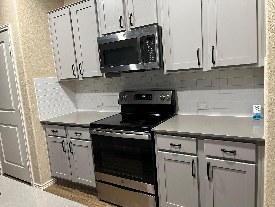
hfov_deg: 67.3
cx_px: 138
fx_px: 207
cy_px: 104
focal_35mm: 26
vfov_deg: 53.1
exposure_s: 1/60
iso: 250
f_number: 1.6
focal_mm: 5.1
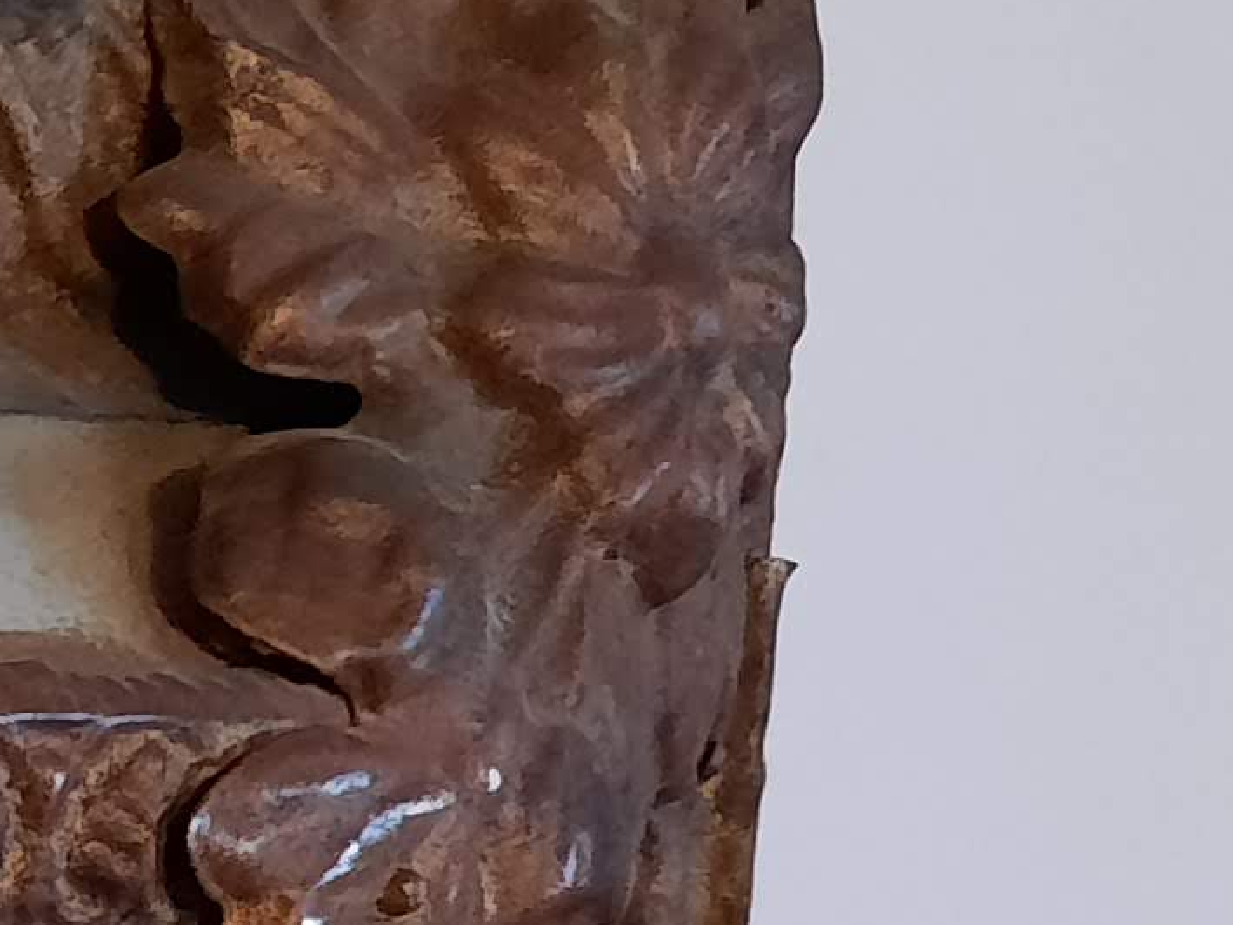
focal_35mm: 141
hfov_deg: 11.2
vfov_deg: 10.2
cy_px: 1401
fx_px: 5023
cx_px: -1892
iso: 500
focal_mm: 4.6
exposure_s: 1/25
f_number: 2
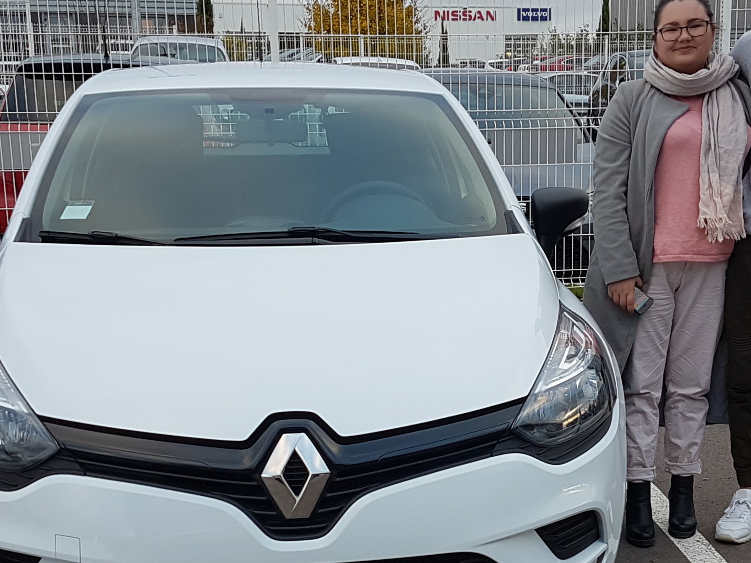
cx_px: 456
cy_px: 447
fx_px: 1389
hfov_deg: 30.2
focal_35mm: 64
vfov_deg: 22.6
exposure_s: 1/112
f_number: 1.7
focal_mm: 4.2
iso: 40
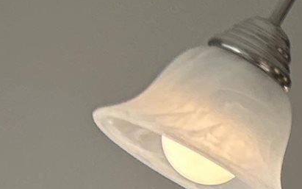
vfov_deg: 5.7
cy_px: 673
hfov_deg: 8.0
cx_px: 1032
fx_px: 1696
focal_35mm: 206
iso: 50
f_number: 1.5
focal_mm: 5.7
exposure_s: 1/733
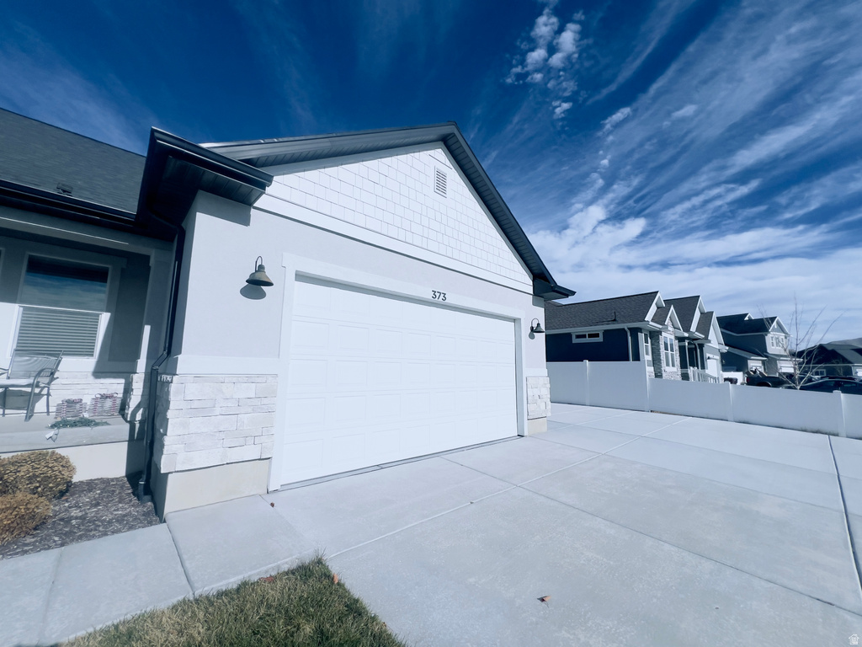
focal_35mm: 13
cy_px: 324
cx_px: 431
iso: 25
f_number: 1.8
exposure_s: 1/6944
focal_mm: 1.57
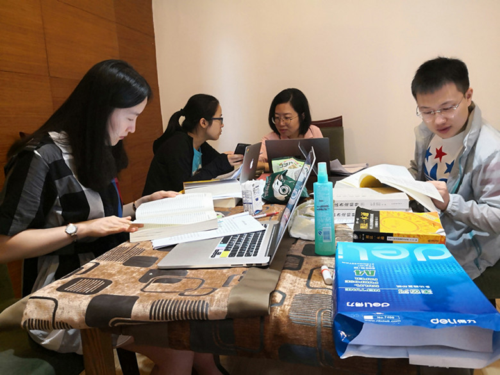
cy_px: 188
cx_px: 250
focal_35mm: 27
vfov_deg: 51.4
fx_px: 390
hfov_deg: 65.3
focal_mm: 3.95
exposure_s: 1/25
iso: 400
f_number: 1.6
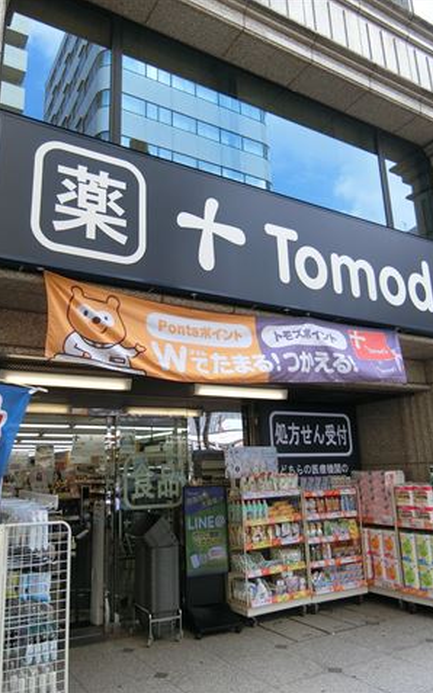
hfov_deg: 45.8
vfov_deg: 68.4
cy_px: 347
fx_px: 510
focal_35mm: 27
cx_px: 182
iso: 200
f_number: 6.9
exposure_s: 1/125
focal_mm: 4.06
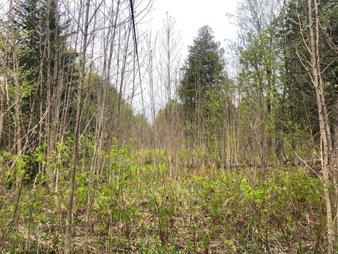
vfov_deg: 49.7
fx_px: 273
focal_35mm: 28
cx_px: 169
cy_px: 127
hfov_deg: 63.4
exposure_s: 1/923
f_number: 1.8
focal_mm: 3.99
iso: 20
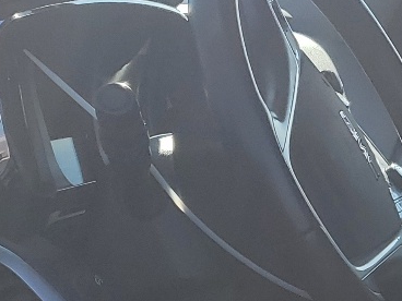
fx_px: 1312
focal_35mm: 113
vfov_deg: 12.8
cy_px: 362
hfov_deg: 16.0
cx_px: 593
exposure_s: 1/2000
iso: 50
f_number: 1.5
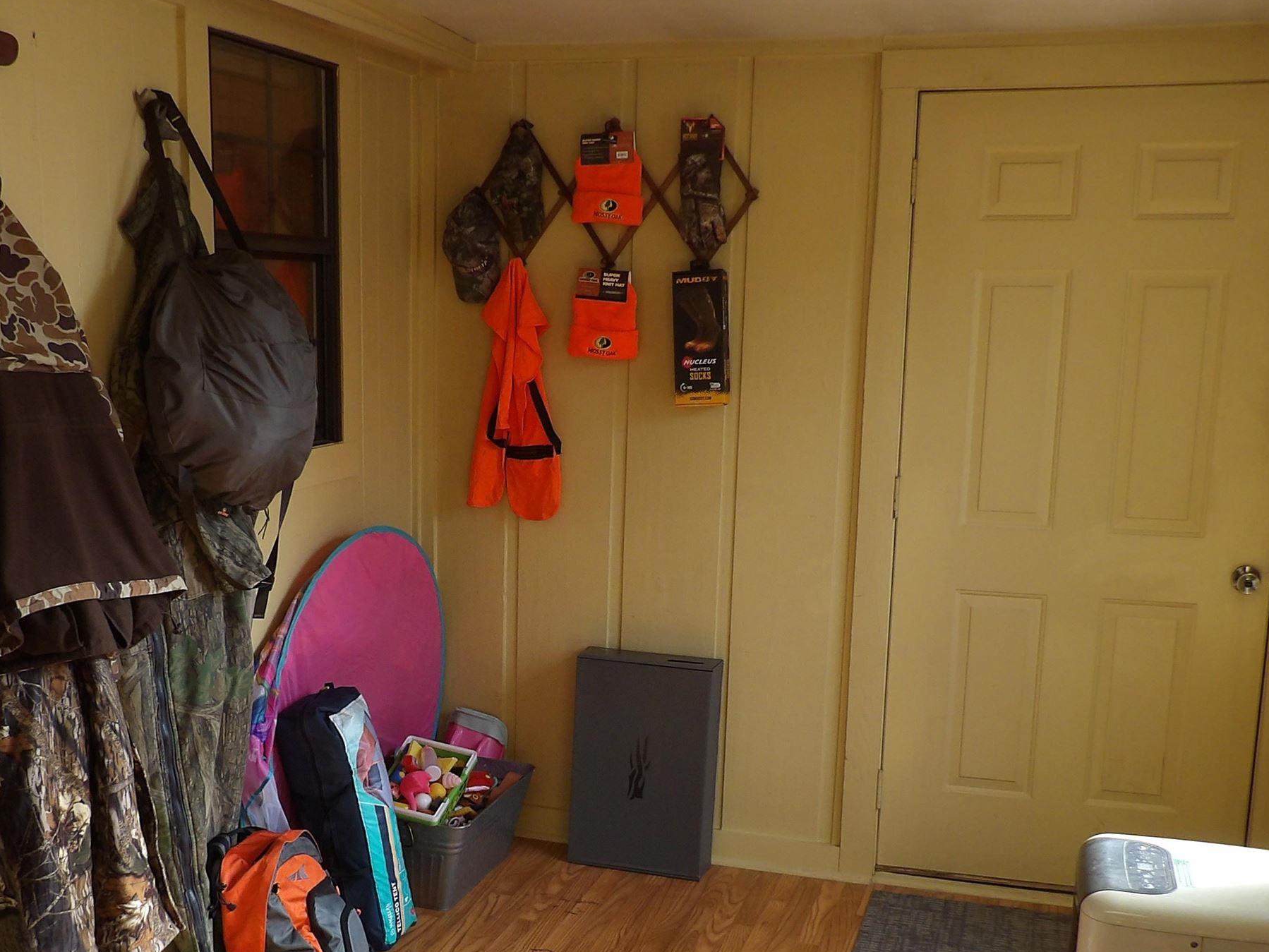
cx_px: 519
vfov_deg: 34.7
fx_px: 1503
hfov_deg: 45.6
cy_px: 650
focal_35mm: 41
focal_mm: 4.3
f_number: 3.2
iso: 100
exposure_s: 1/59
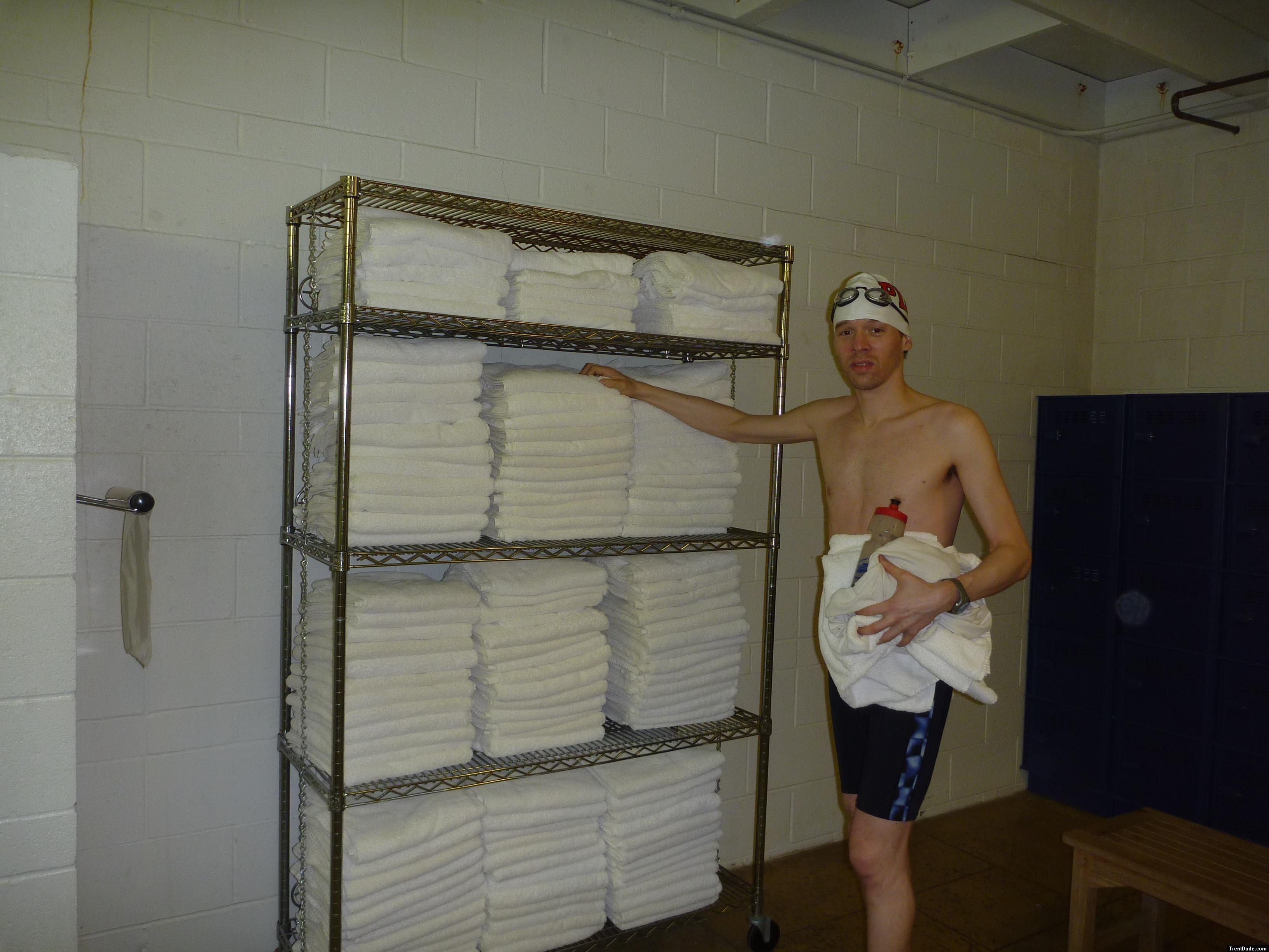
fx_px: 1026
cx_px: 634
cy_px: 476
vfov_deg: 49.7
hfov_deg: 63.4
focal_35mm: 28
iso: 100
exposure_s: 1/30
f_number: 3.3
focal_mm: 4.9
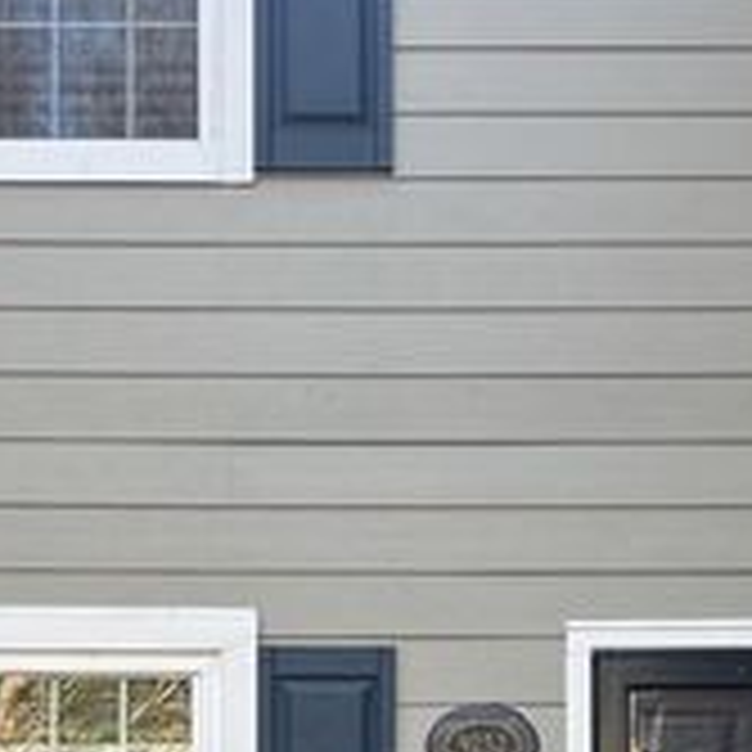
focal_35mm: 92
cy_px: 799
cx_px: 351
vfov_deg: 18.3
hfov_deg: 18.9
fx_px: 2261
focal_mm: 5.96
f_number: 1.6
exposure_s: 1/160
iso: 40
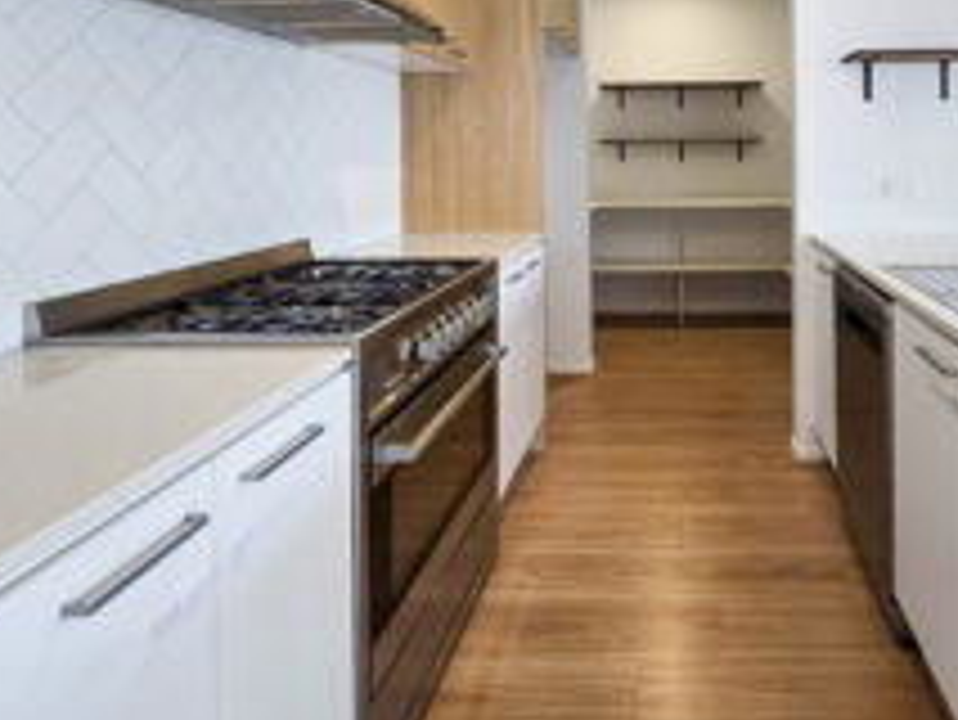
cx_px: 668
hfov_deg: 73.1
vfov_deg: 58.5
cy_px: 196
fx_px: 609
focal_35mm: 22
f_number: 2.2
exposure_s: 1/50
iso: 64
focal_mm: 2.2
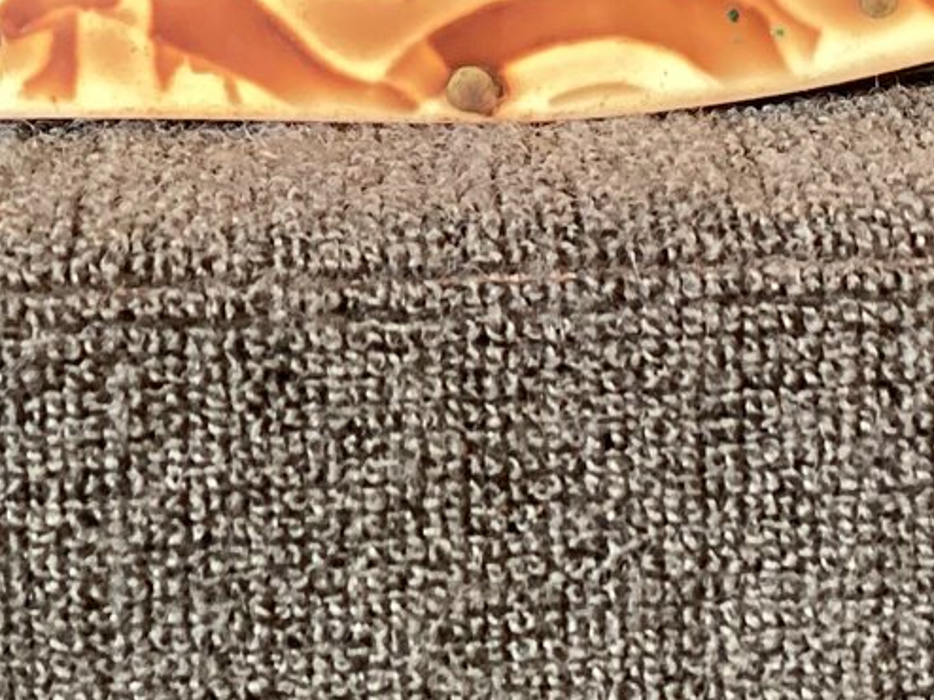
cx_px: 485
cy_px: -307
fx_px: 2562
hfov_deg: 20.7
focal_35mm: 95
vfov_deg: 14.6
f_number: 2.4
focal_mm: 3.3
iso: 250
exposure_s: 1/33
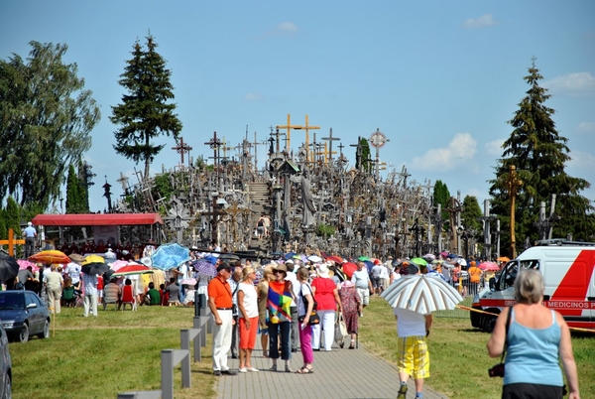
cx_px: 298
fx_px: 2607
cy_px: 200
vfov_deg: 8.7
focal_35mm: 158
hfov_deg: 13.0
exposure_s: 1/500
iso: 100
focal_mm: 105
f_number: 5.6
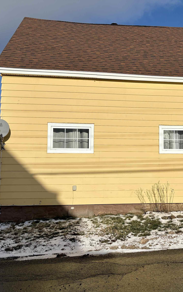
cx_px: 136
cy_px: 146
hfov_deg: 33.8
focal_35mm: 37
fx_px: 295
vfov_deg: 52.7
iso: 50
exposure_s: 1/10101
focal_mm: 5.96
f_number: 1.6
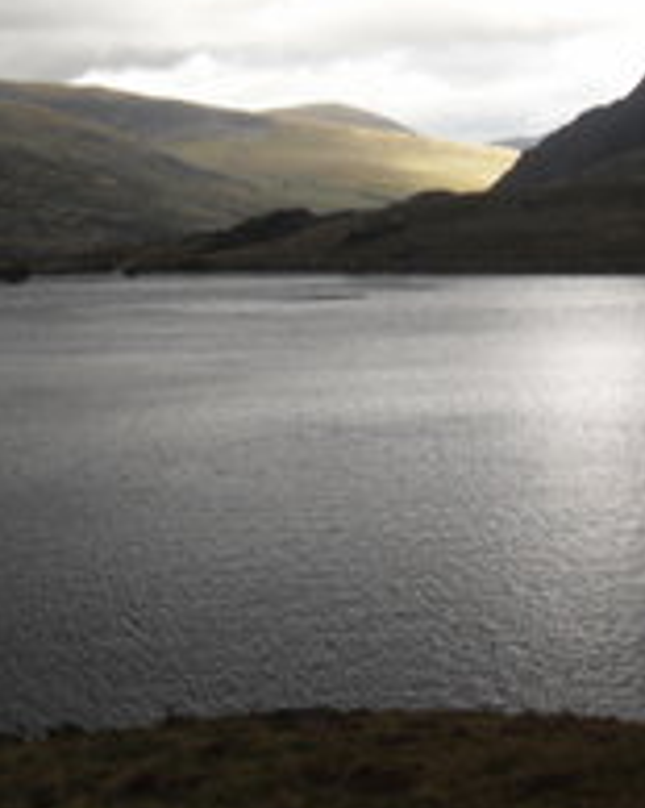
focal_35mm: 68
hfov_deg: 22.2
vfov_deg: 27.7
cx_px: 520
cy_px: 244
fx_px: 1624
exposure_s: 1/60
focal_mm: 6.3
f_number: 7
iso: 80
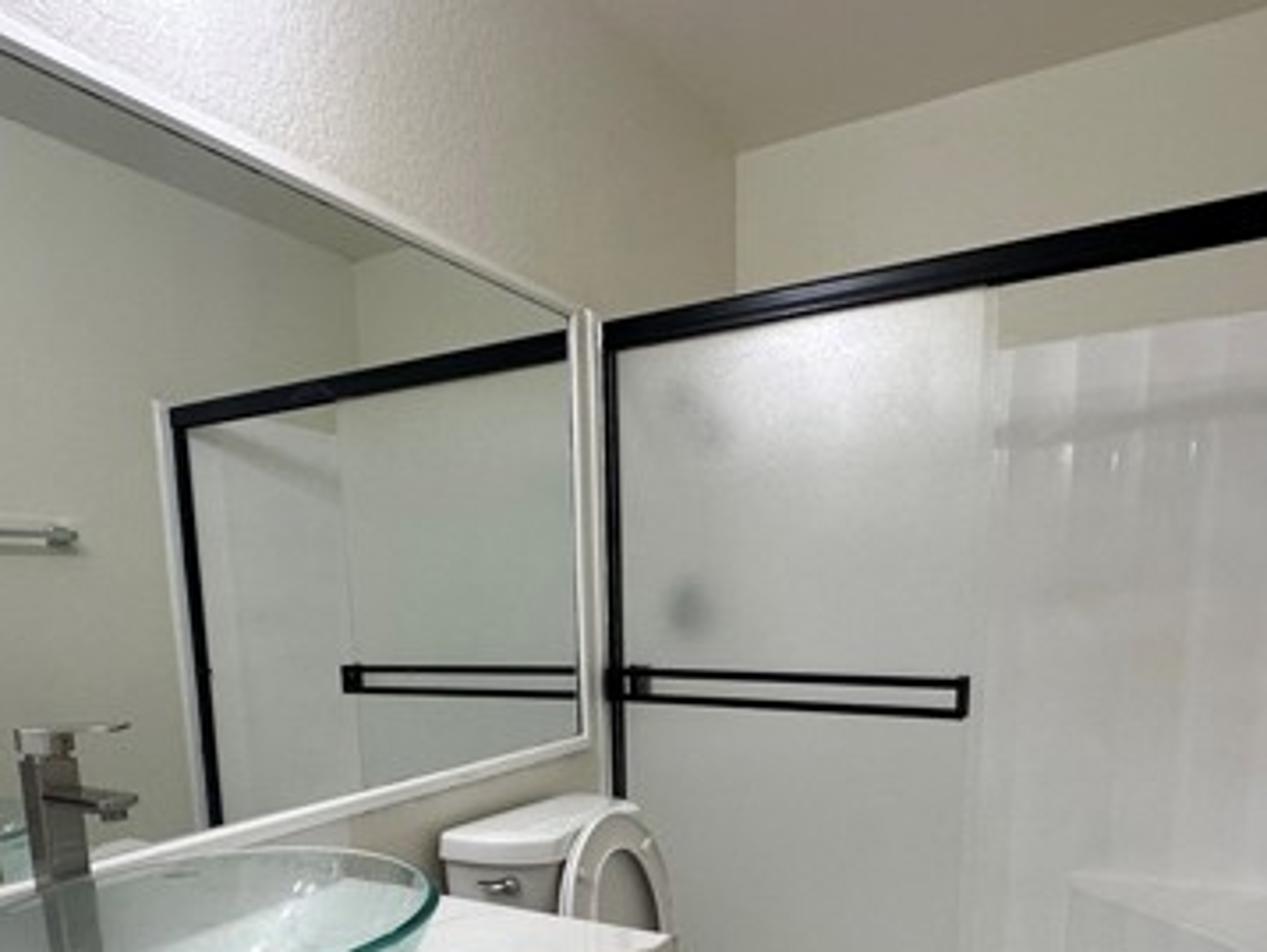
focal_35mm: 25
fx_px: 916
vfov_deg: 51.7
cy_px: 754
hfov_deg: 69.3
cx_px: 619
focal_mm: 2.22
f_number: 2.2
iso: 160
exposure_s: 1/120
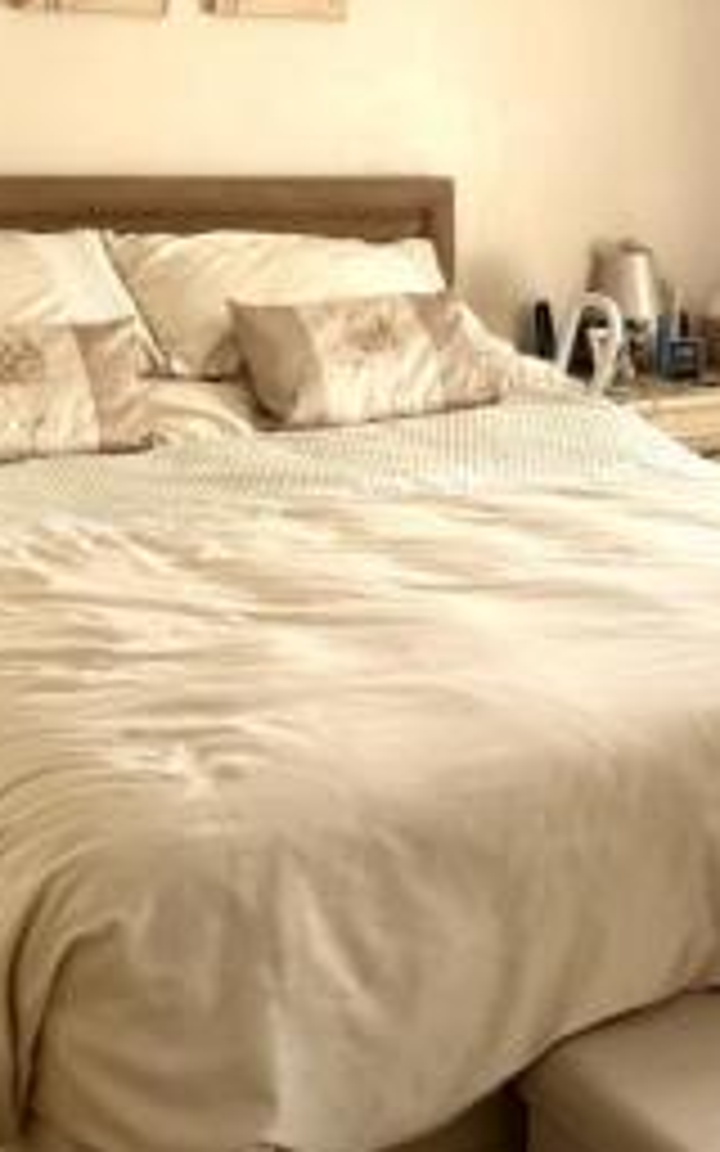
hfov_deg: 22.1
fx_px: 1821
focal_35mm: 58
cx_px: 560
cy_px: 218
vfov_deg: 34.0
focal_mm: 6.76
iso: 80
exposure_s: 1/488
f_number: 1.78
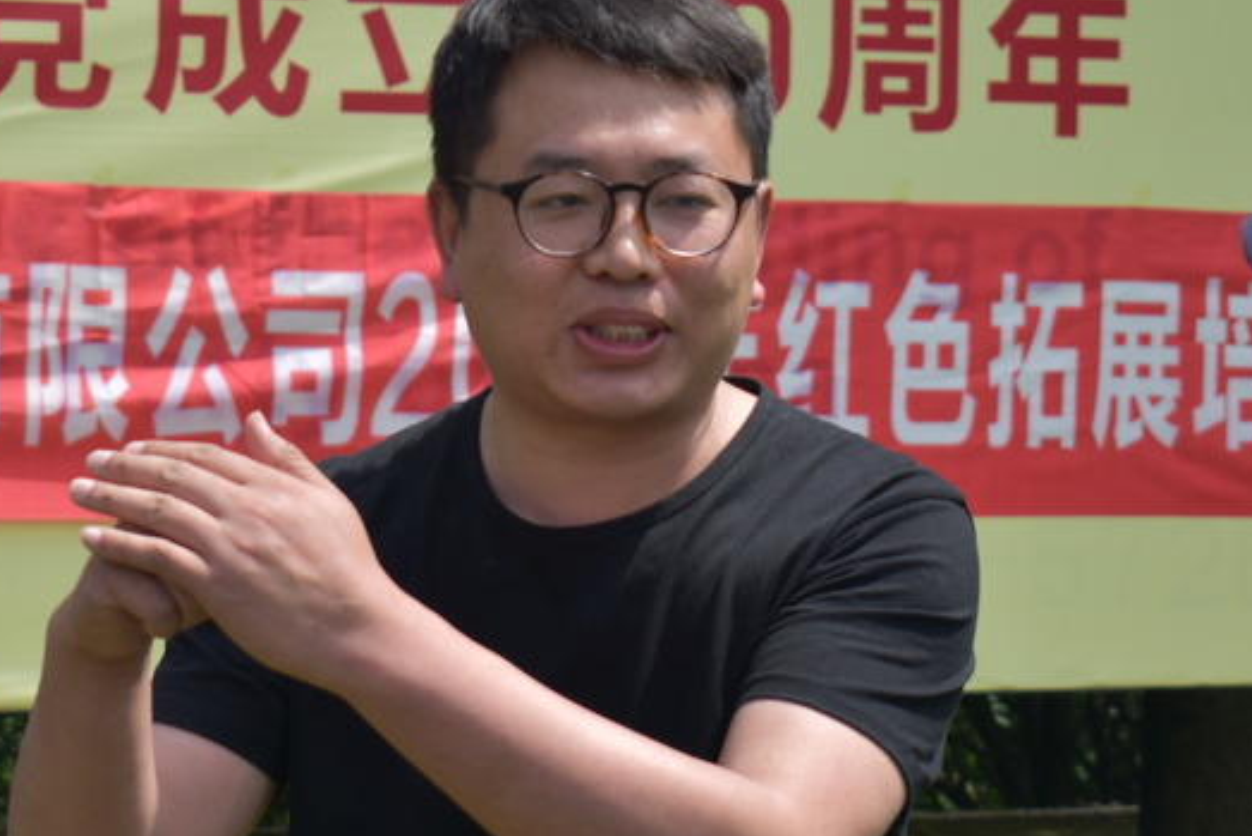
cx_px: 472
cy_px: 435
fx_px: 4592
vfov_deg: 10.4
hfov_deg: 15.5
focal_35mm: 132
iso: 100
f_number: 5.3
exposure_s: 1/500
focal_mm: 46
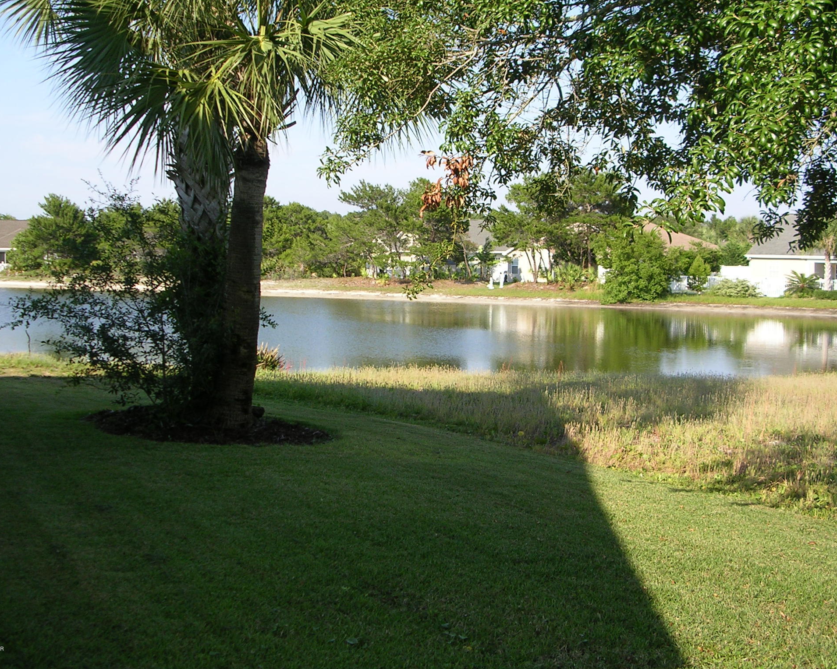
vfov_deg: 33.4
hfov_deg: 41.2
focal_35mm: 45
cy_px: 334
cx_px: 418
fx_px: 1115
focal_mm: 6.6
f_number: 3
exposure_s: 1/482
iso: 50
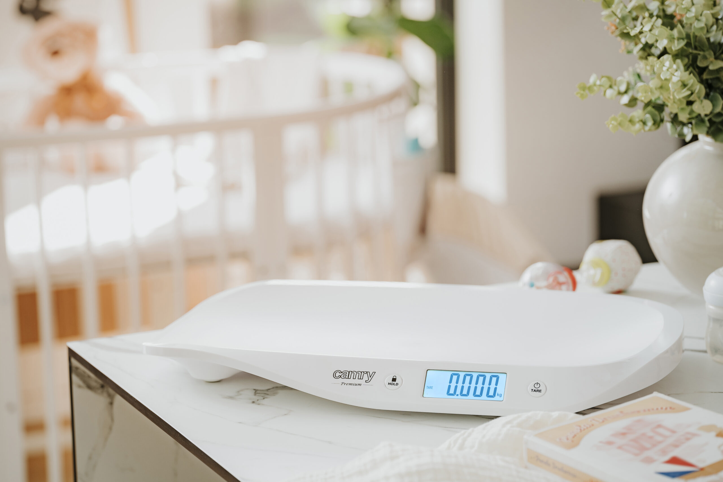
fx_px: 2109
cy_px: 241
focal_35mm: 105
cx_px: 362
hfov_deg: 19.5
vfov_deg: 13.0
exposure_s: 1/160
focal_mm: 105
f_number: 4
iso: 250
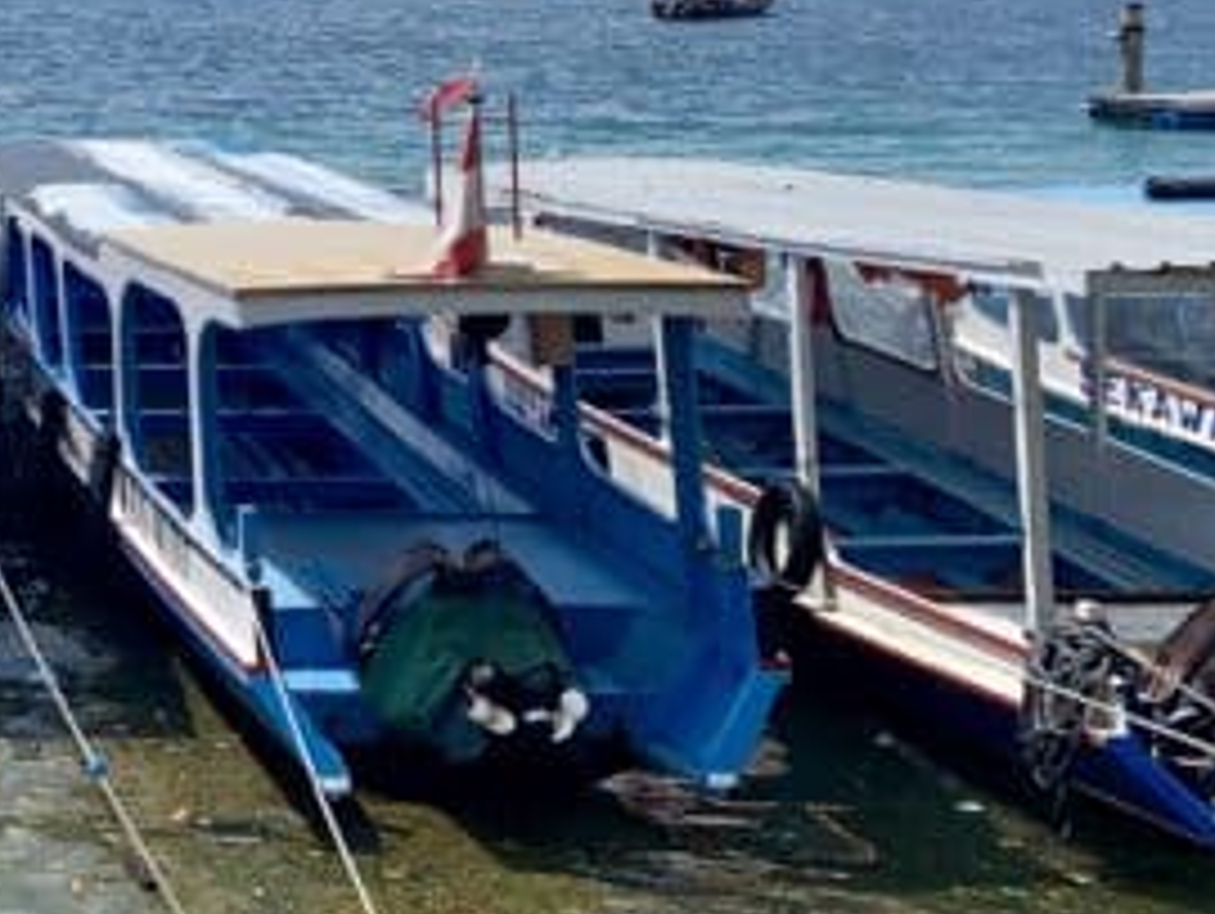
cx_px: -360
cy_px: -9
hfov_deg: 22.6
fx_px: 2705
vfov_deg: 18.6
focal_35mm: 77
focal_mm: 4.25
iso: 25
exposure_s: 1/3401
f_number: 1.8
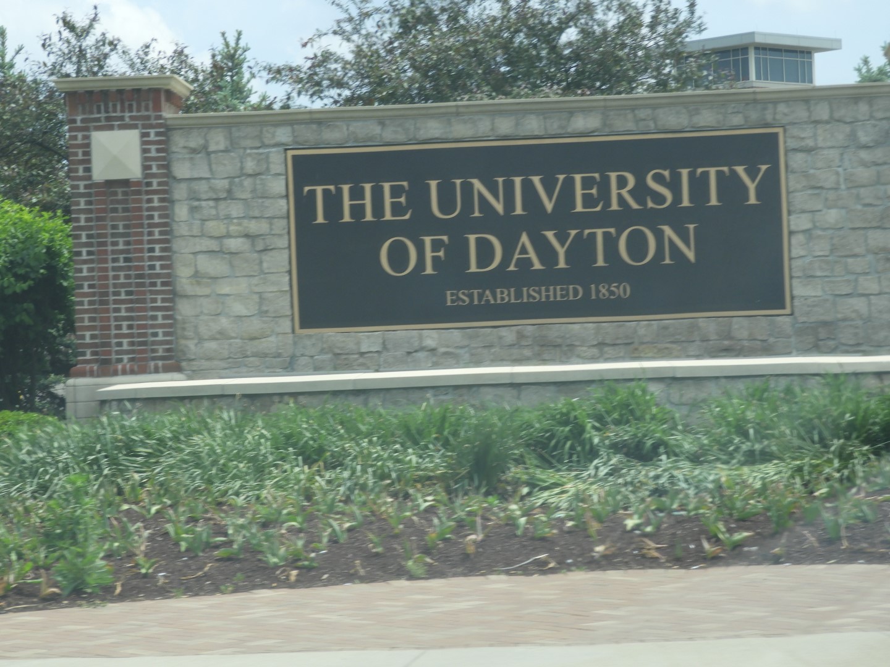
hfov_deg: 17.1
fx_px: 2957
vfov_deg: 12.9
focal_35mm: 115
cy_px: 334
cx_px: 445
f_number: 5
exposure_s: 1/400
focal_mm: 20.6
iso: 100
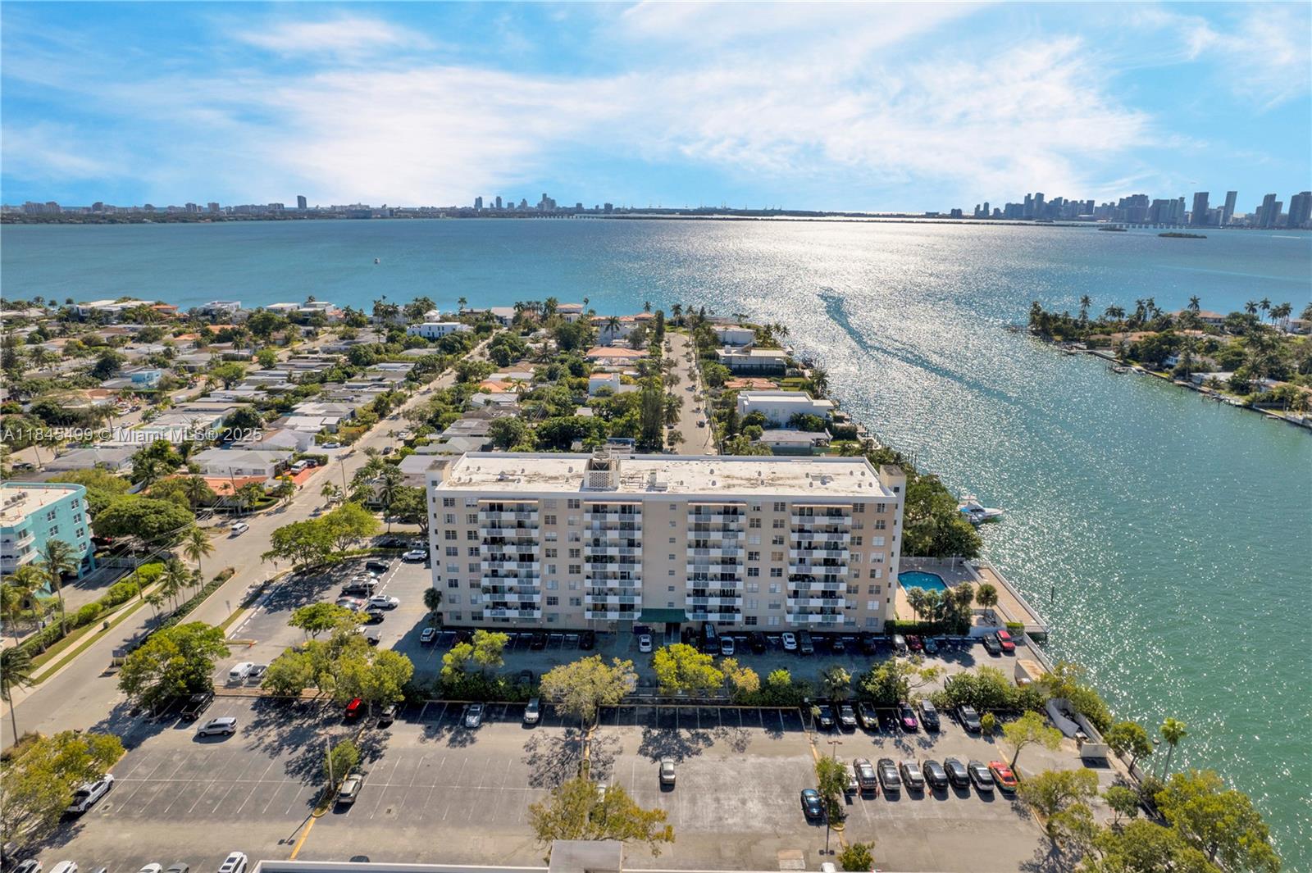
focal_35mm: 22
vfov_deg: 57.2
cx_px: 656
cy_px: 436
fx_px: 801
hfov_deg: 78.6
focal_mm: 8.38
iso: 110
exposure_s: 1/3200
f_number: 2.8
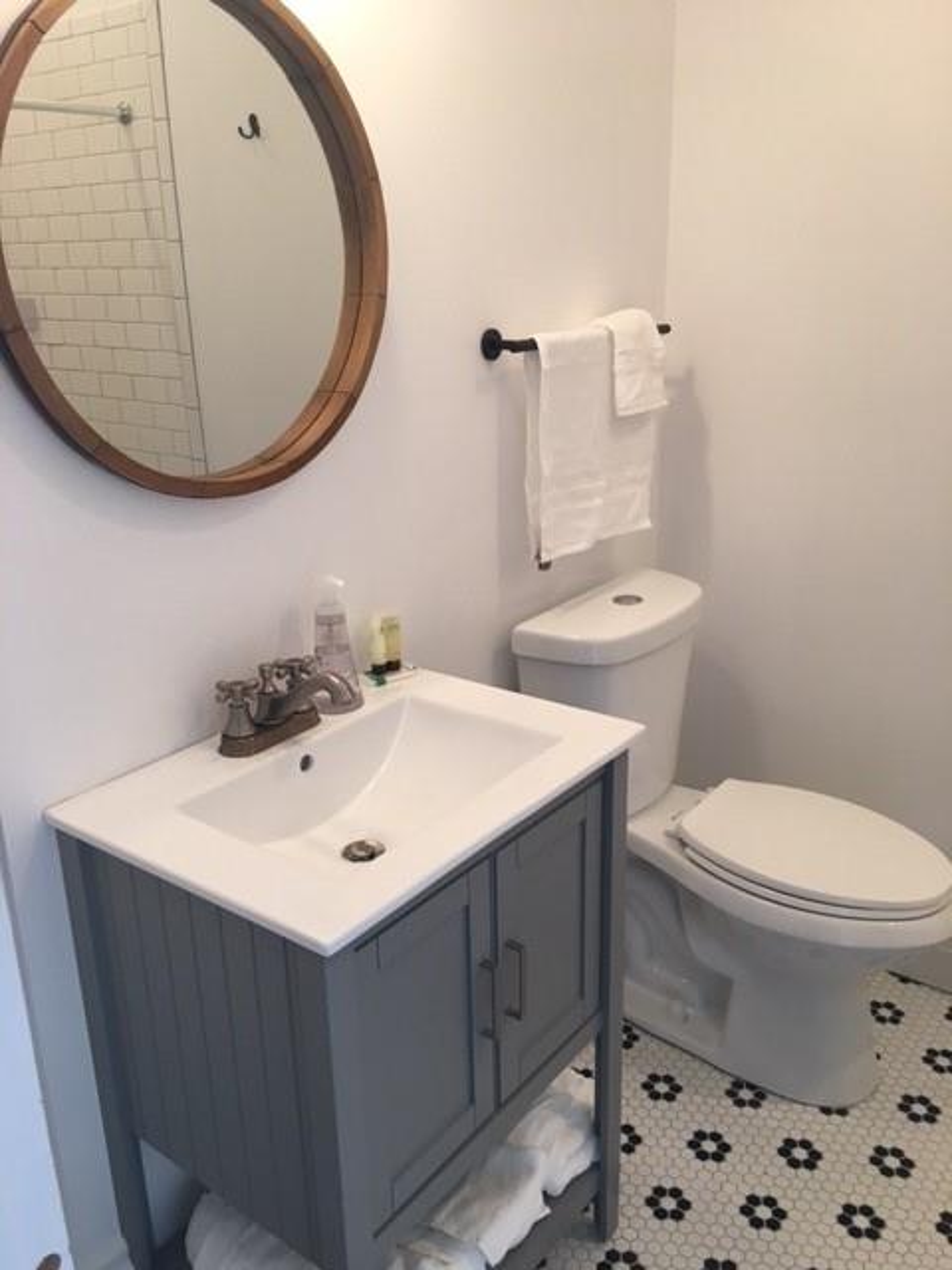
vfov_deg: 61.7
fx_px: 1063
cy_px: 635
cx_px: 476
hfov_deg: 48.2
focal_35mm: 29
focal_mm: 4.15
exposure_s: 1/30
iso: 50
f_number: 2.2
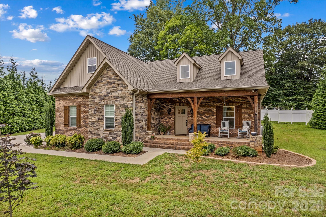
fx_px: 199
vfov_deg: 57.2
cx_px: 163
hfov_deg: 78.6
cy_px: 108
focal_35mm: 22
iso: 110
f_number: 2.8
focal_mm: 8.38
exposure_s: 1/180
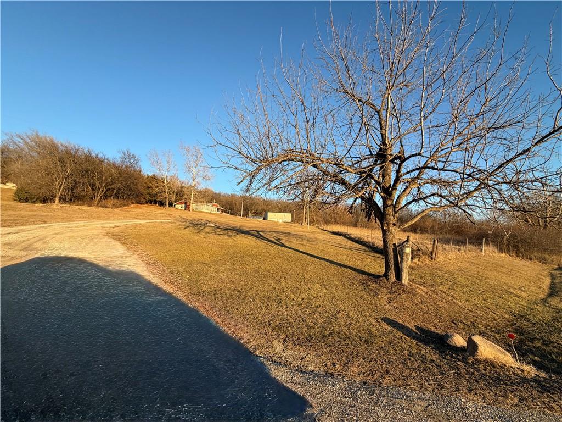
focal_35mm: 14
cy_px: 211
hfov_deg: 102.1
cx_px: 281
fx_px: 227
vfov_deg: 85.7
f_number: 2.2
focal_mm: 2.22
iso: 50
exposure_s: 1/502
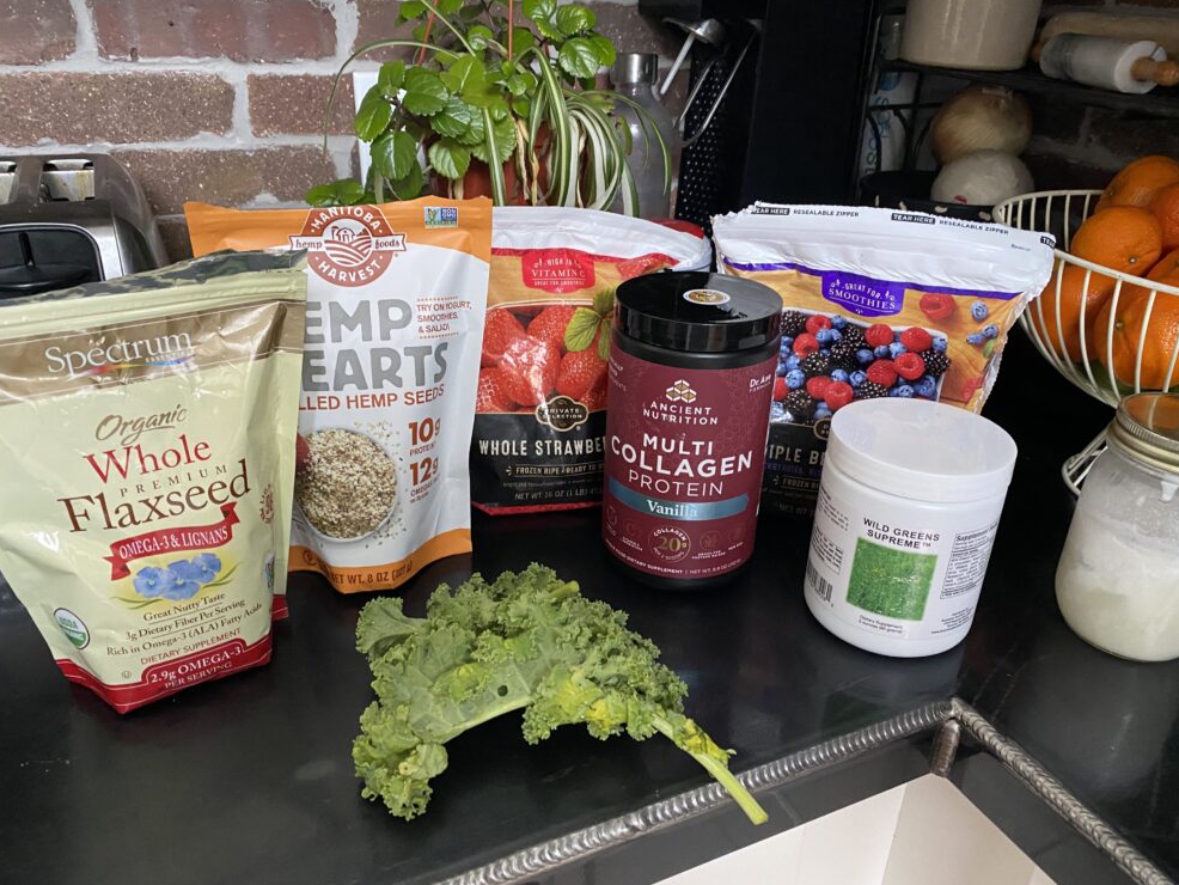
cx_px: 585
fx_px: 920
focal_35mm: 27
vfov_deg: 51.4
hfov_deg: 65.3
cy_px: 444
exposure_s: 1/60
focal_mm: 4.25
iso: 500
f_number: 1.8
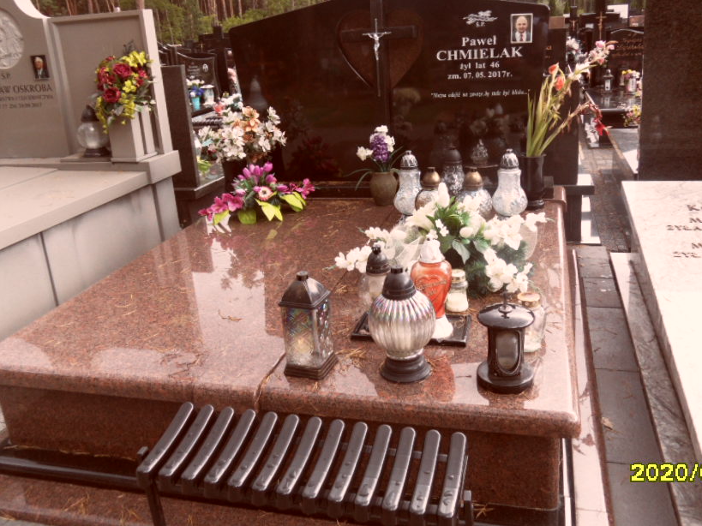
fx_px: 608
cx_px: 369
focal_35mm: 30
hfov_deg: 59.9
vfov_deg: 46.5
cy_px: 212
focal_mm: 3.9
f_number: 3.2
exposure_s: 1/125
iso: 80
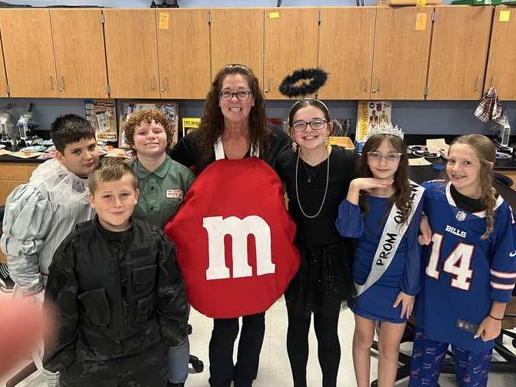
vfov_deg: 45.3
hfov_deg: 58.3
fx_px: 462
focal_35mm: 31
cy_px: 166
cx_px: 243
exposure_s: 1/60
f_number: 1.6
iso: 400
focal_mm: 5.1
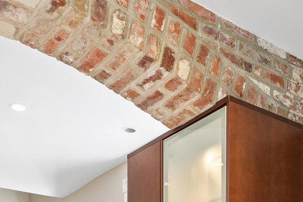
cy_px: 334
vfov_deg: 19.9
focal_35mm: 55
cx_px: 195
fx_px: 463
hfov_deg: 36.0
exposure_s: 1/5
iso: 500
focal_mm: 14
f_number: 8
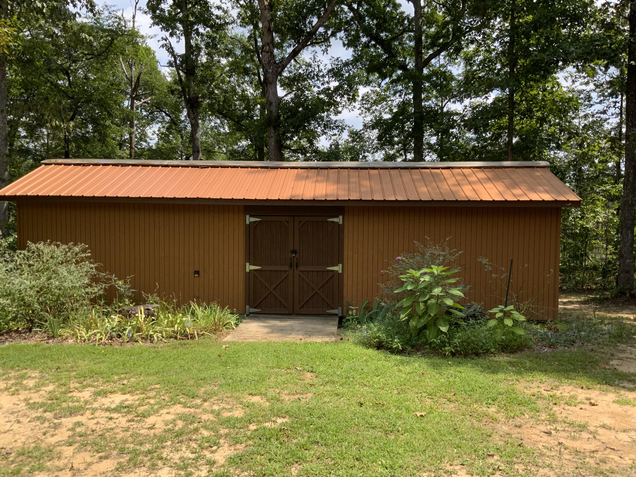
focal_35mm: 29
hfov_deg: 61.7
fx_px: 533
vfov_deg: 48.2
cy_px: 238
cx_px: 318
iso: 16
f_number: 1.8
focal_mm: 3
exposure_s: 1/883
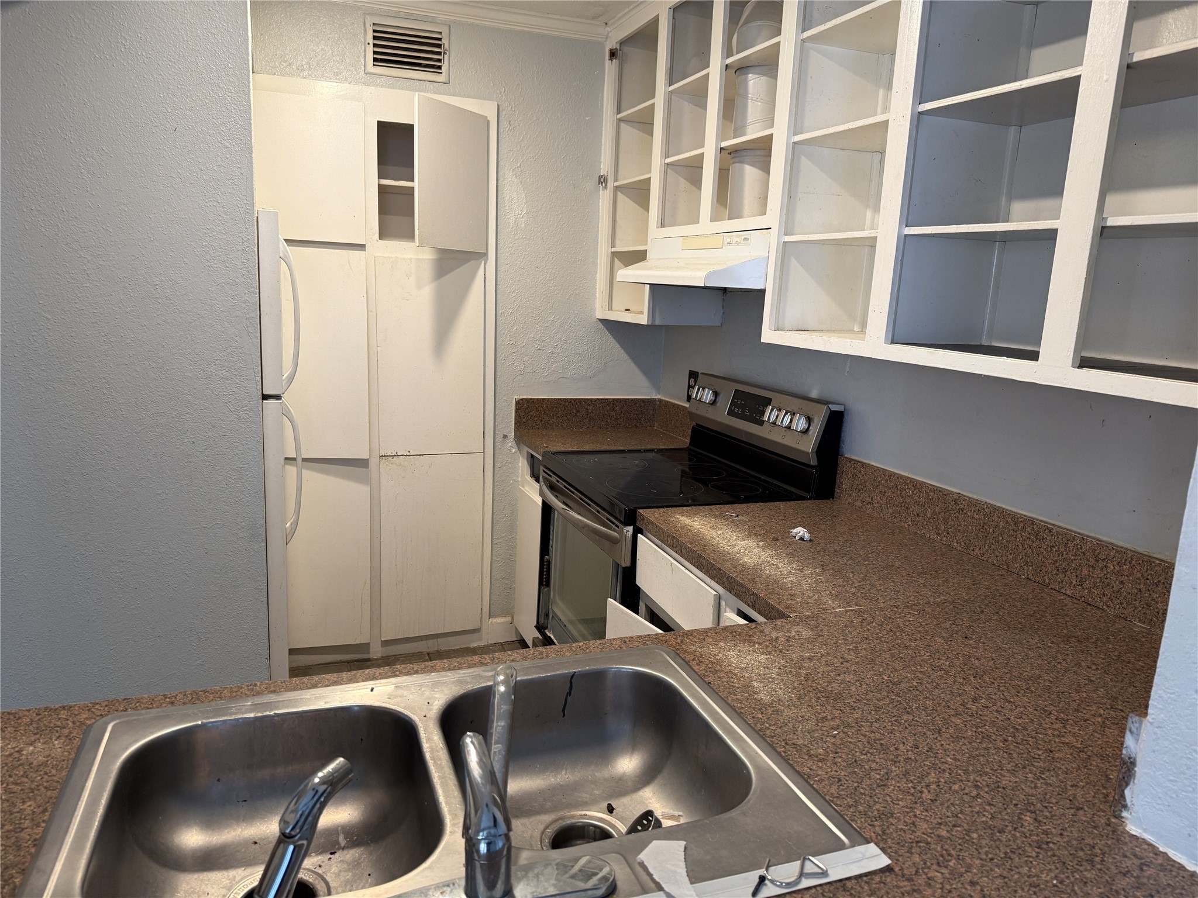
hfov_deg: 71.6
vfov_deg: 56.8
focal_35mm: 24
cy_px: 449
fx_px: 831
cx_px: 599
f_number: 1.78
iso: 160
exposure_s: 1/60
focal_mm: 6.76
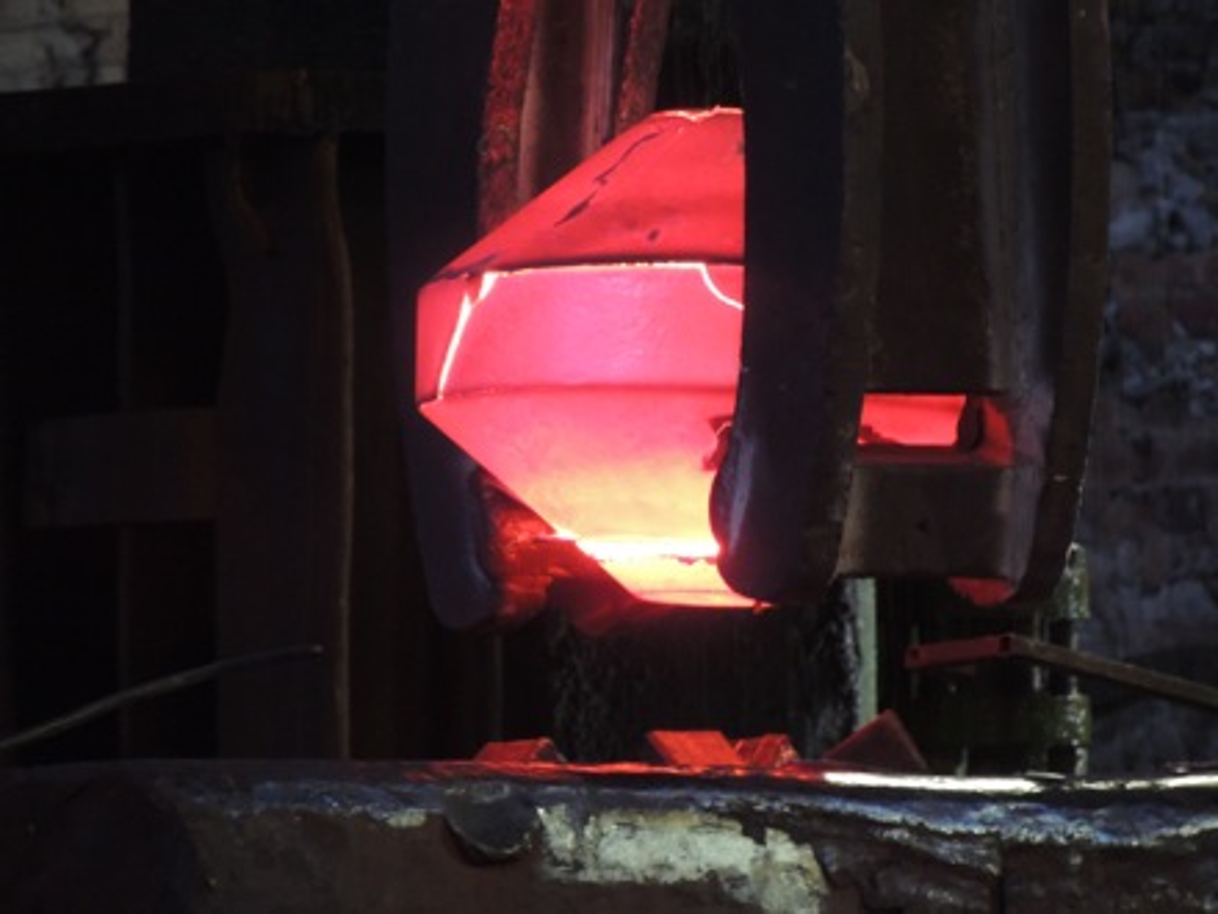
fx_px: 19352
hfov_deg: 3.6
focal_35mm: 550
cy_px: 457
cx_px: 609
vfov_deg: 2.7
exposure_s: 1/13
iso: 800
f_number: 4.9
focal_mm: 98.1
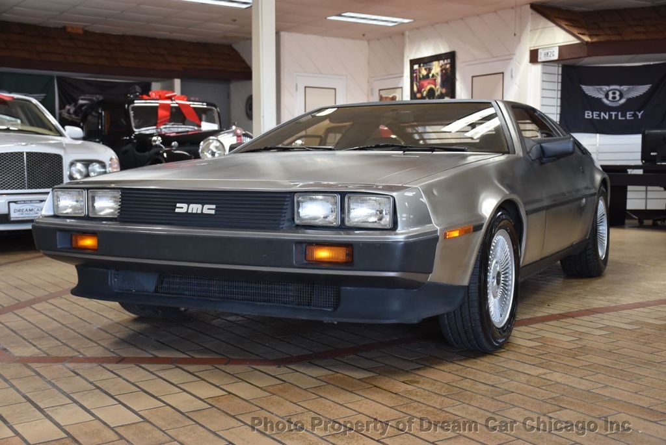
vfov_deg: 29.9
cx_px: 333
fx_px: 833
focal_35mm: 45
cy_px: 222
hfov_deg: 43.6
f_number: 4
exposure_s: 1/60
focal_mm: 30
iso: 800
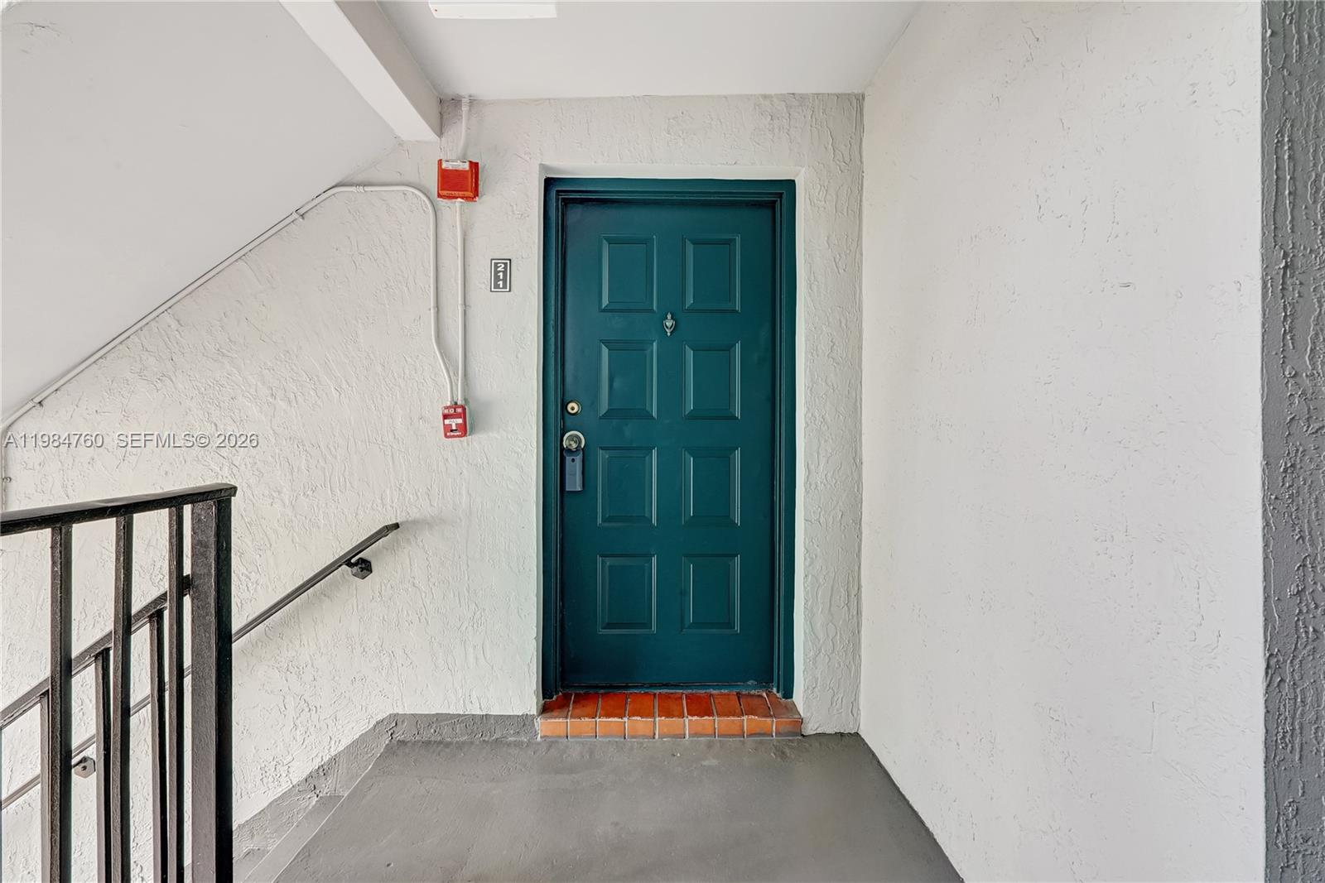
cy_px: 442
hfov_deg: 96.7
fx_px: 589
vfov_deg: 73.8
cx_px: 662
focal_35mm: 16
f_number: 16
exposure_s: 1/4
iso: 640
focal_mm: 16
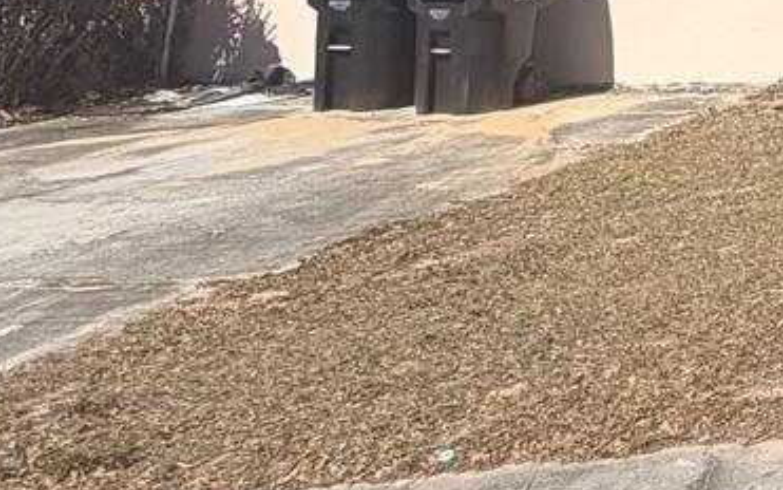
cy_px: -283
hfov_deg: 19.6
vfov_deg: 17.8
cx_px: 1528
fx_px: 1366
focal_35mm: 64
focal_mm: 2.22
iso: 20
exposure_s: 1/942
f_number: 2.2
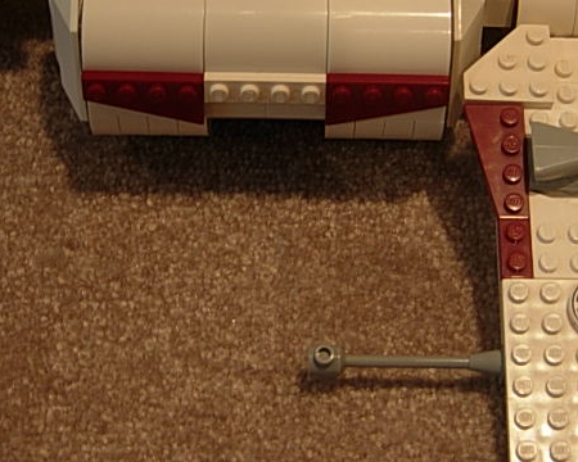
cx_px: 263
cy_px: 123
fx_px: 1369
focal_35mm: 80
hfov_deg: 23.8
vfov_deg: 19.1
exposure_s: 1/6.7
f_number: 2.7
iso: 50
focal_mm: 7.5
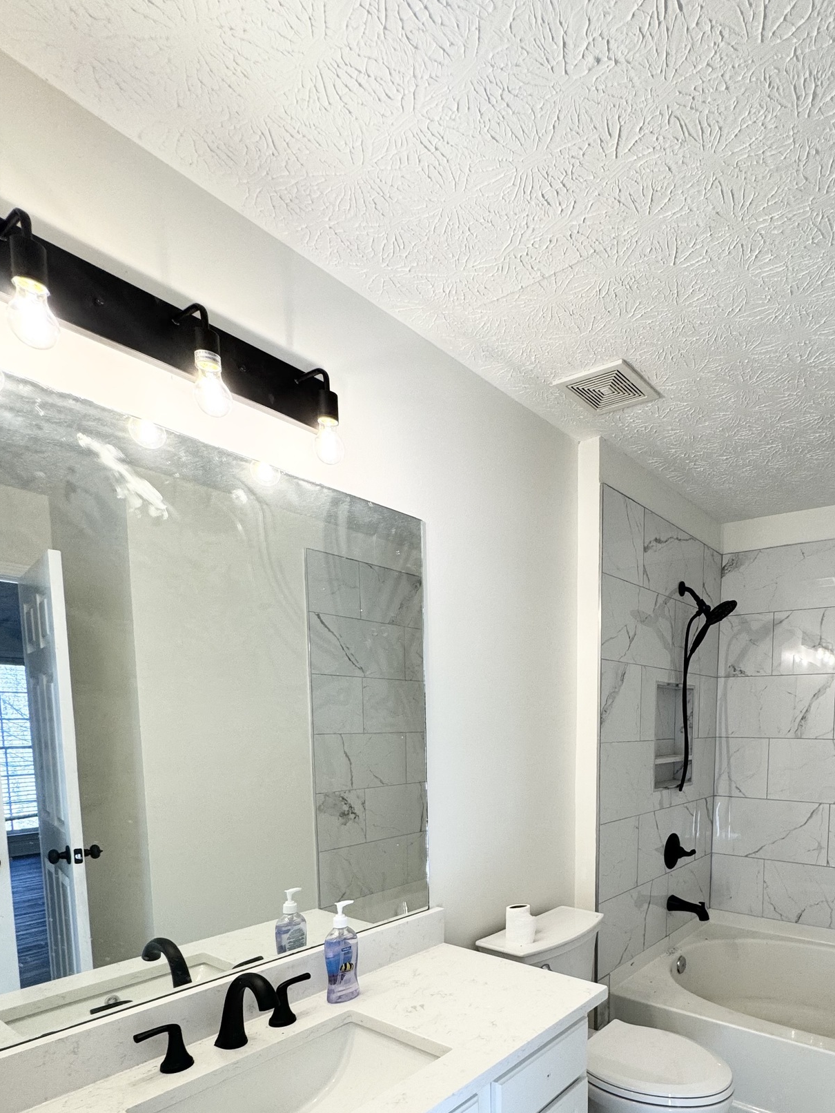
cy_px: 792
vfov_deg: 77.4
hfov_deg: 63.5
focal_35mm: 20
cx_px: 587
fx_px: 643
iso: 125
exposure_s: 1/120
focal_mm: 2.22
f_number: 2.2
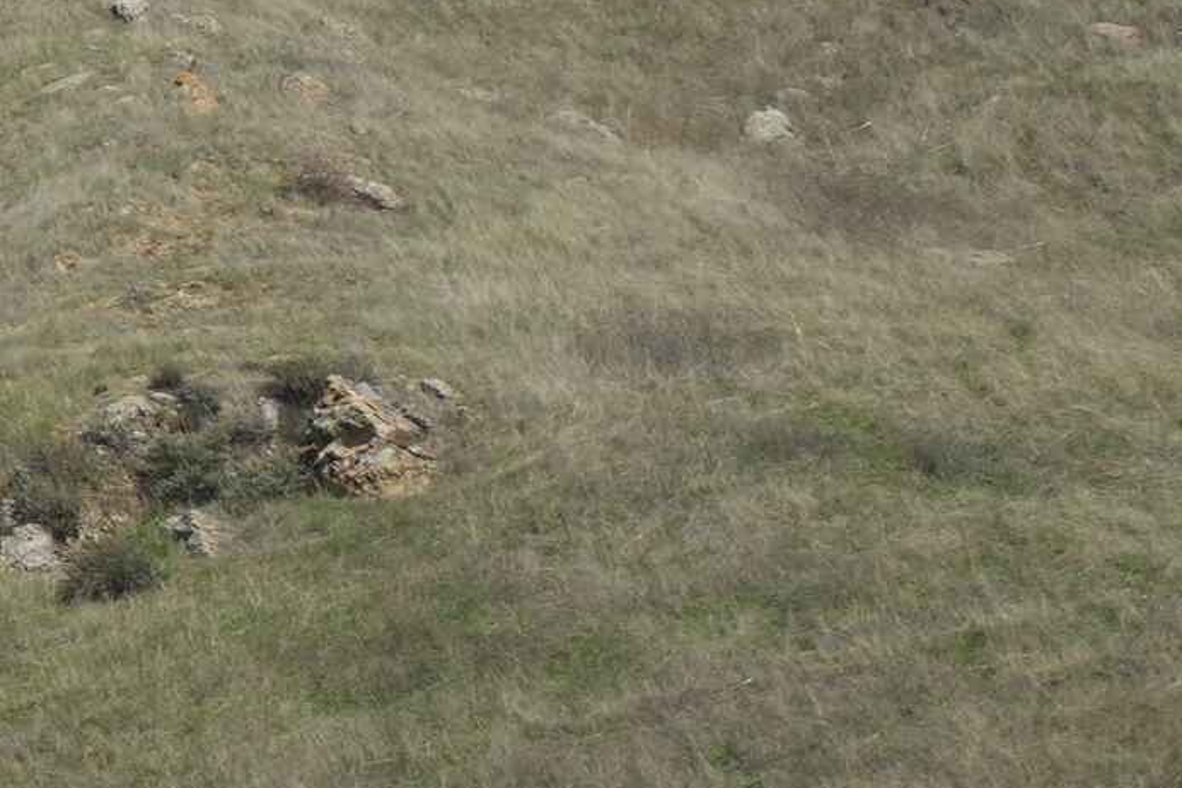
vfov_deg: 5.7
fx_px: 7781
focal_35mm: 237
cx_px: -2483
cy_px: -319
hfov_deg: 7.5
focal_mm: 38
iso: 250
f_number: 4.5
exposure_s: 1/2000
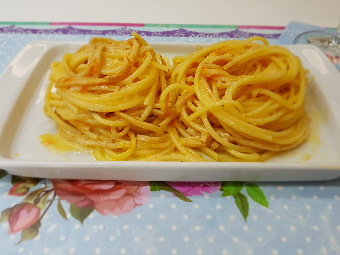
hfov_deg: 61.7
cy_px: 115
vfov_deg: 48.2
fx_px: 285
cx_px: 172
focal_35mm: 29
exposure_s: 1/50
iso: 100
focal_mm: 4.2
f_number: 1.7
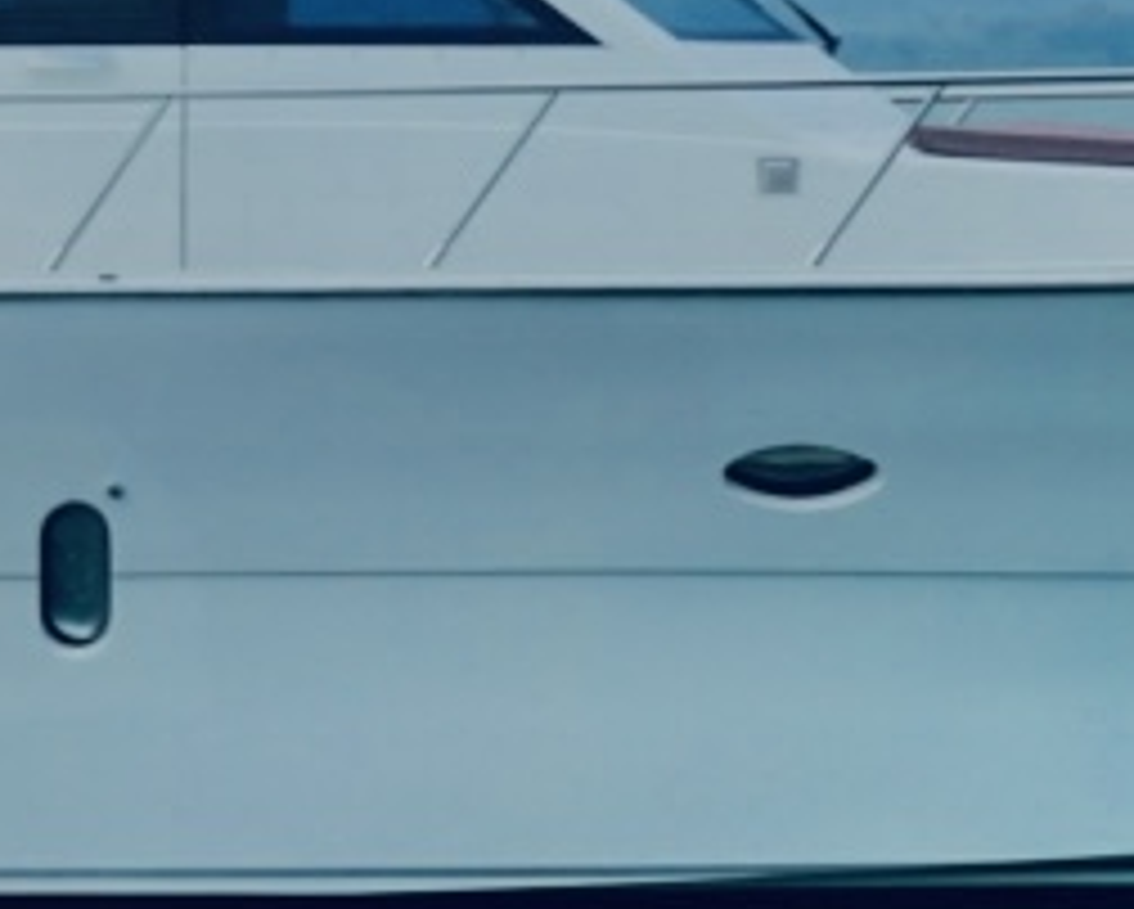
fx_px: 14141
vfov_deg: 3.7
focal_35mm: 421
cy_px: -436
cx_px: -1233
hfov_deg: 4.5
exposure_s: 1/320
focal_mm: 70
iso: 100
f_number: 11
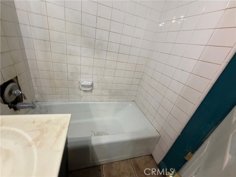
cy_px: 88
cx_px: 118
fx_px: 95
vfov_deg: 85.7
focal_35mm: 14
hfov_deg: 102.1
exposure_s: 1/60
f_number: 2.2
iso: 200
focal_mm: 2.22
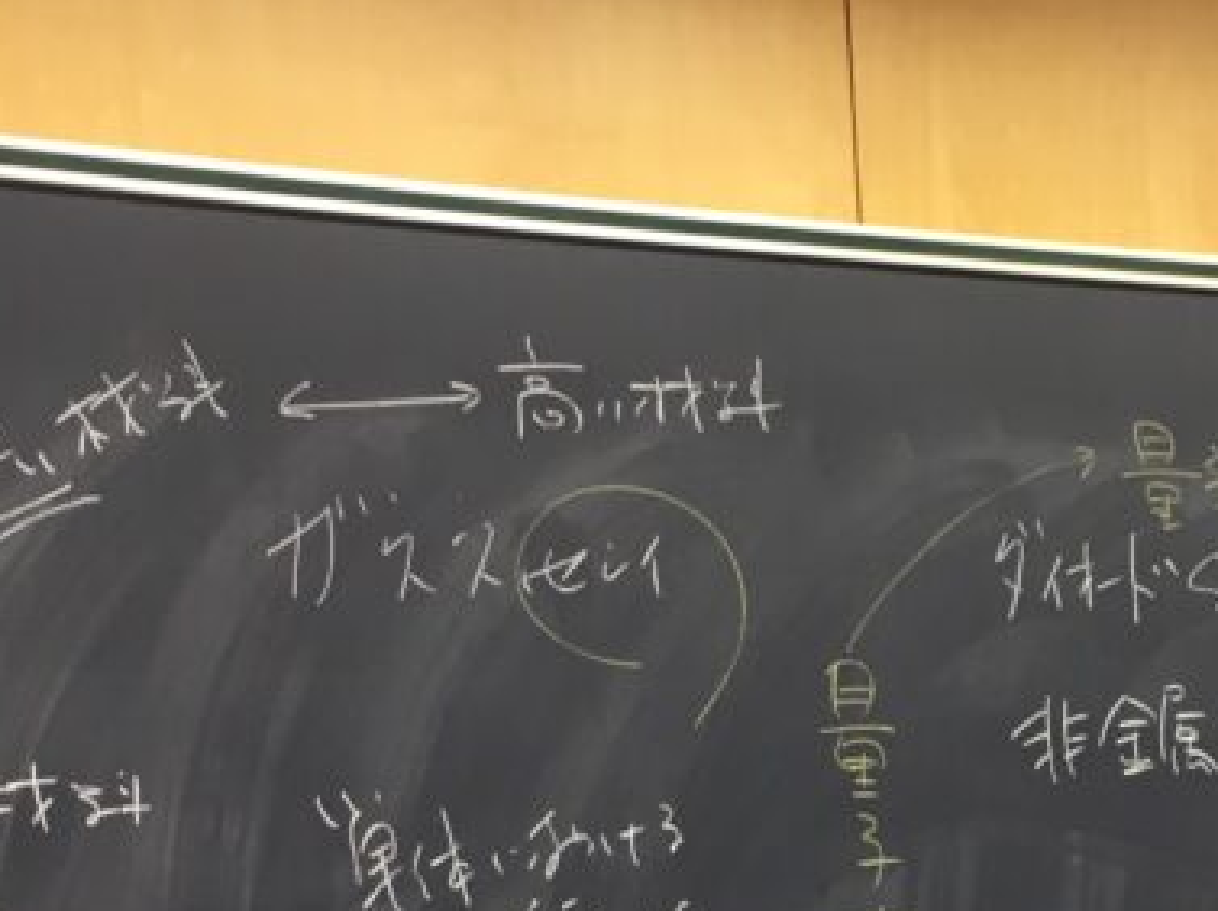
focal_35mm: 77
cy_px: 972
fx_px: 2707
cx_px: 1034
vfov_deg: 18.5
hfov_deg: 24.8
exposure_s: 1/30
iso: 50
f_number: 2.2
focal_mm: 4.15
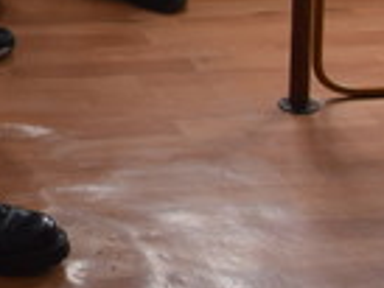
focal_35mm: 182
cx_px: -661
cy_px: -329
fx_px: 2021
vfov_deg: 7.7
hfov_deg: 9.2
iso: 400
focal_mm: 18
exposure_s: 1/100
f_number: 5
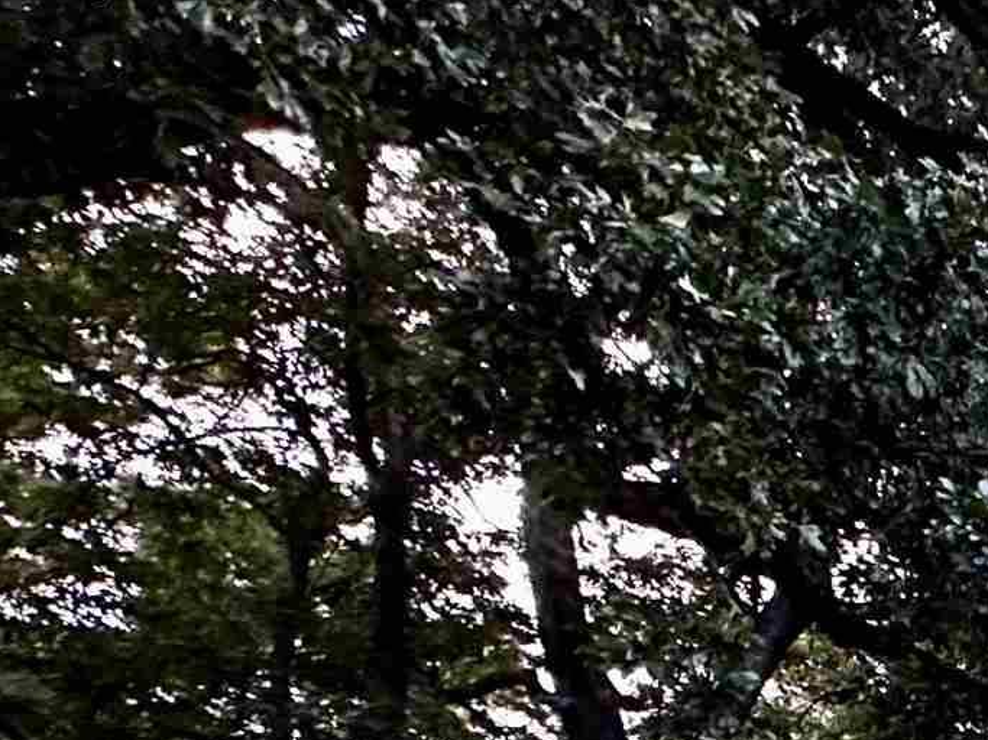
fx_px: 1798
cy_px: 1292
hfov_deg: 19.0
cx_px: 1966
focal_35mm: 63
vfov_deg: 18.6
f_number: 2.2
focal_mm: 2.22
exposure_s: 1/60
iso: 640
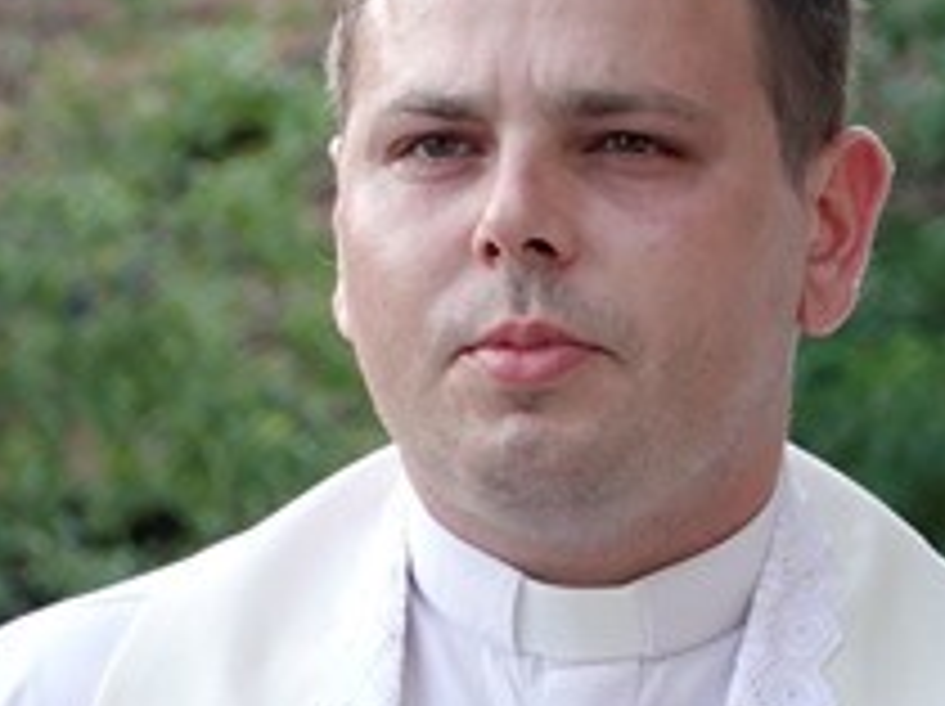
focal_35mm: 596
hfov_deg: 3.3
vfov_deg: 2.5
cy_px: 830
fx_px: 16252
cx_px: 315
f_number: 4
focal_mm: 46.41
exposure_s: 1/160
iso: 250
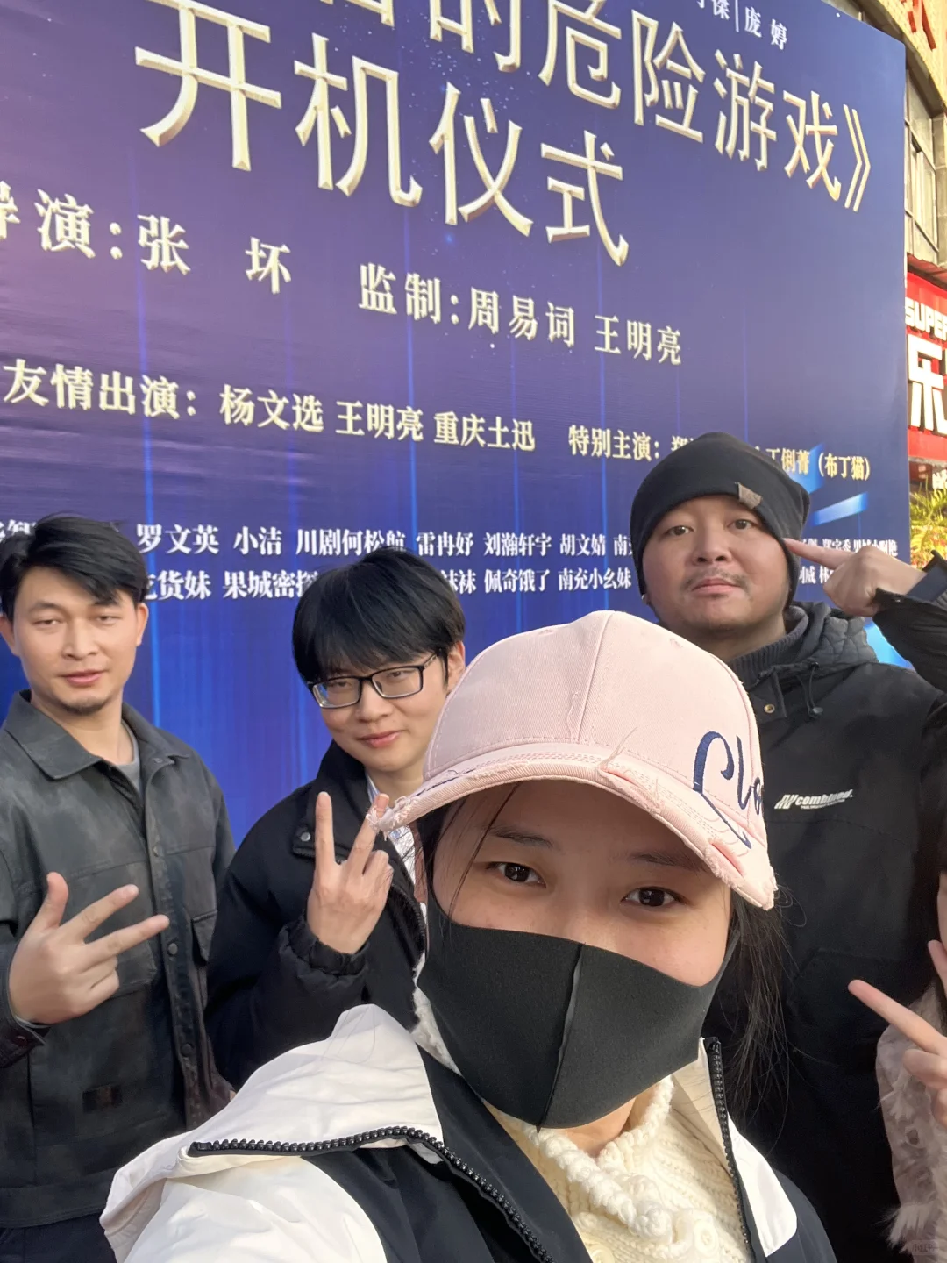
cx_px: 474
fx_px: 1094
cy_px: 632
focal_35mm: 30
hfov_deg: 46.8
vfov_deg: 60.0
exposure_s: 1/121
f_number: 2.2
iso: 25
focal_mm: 2.71
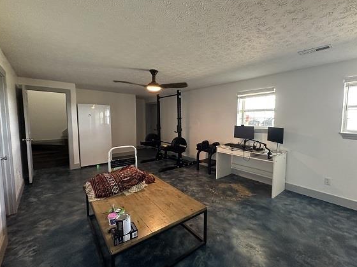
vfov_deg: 78.1
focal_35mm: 16
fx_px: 165
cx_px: 195
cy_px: 134
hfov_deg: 94.2
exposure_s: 1/60
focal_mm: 2.22
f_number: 2.2
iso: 400
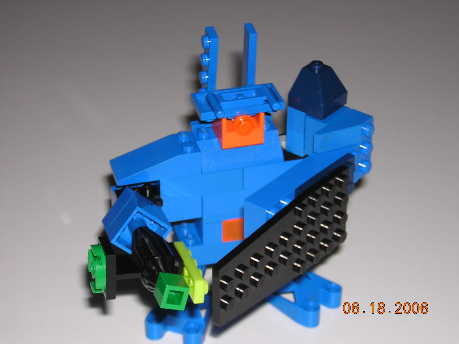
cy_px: 172
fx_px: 1286
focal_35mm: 97
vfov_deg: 15.2
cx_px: 230
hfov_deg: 20.2
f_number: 4.4
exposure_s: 1/60.1
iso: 100
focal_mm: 12.6
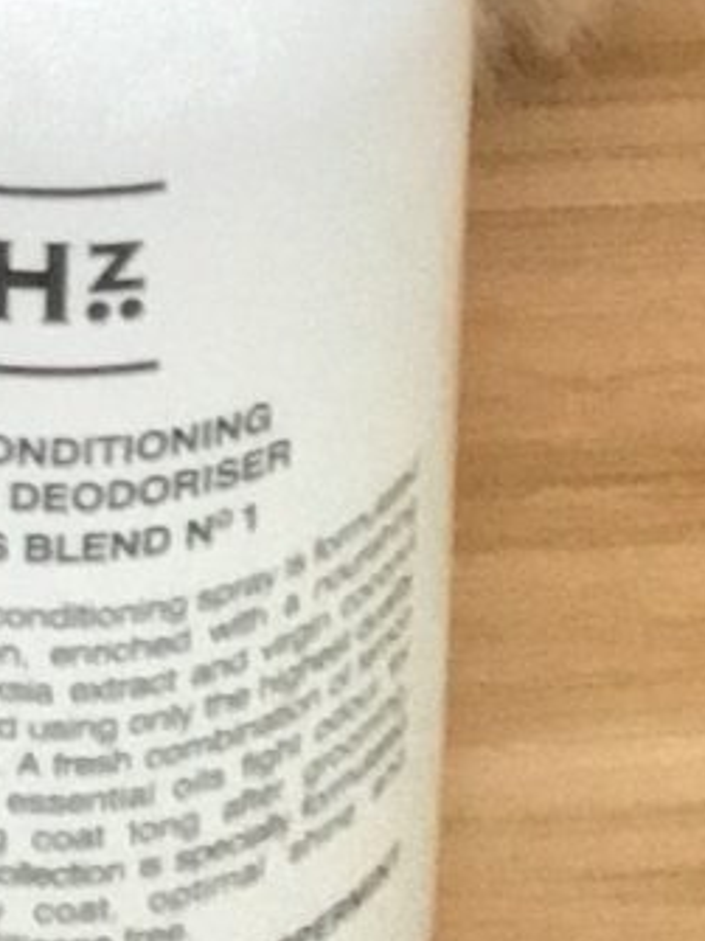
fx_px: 6277
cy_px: -2220
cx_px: -149
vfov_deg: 7.3
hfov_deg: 6.4
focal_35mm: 231
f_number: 2.2
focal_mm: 4.15
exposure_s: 1/17
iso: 320
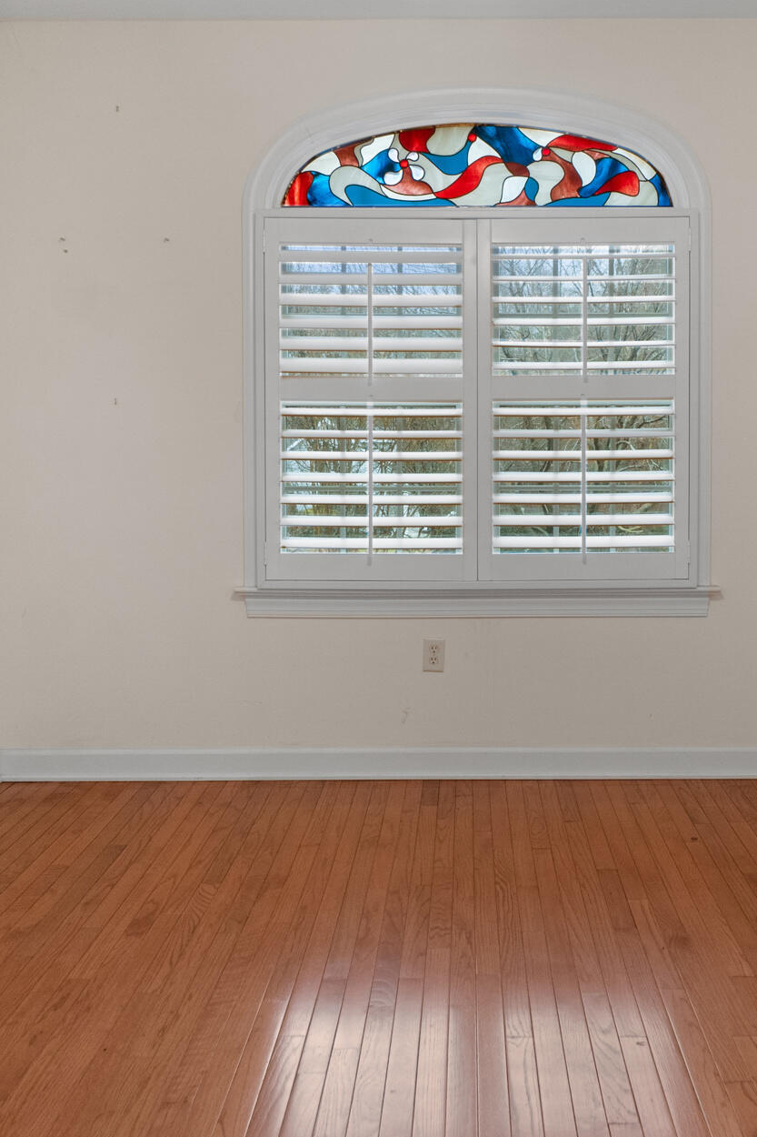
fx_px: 946
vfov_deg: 61.3
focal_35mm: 30
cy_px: 446
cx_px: 474
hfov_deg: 43.2
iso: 400
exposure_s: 1/2.5
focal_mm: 10
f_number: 8
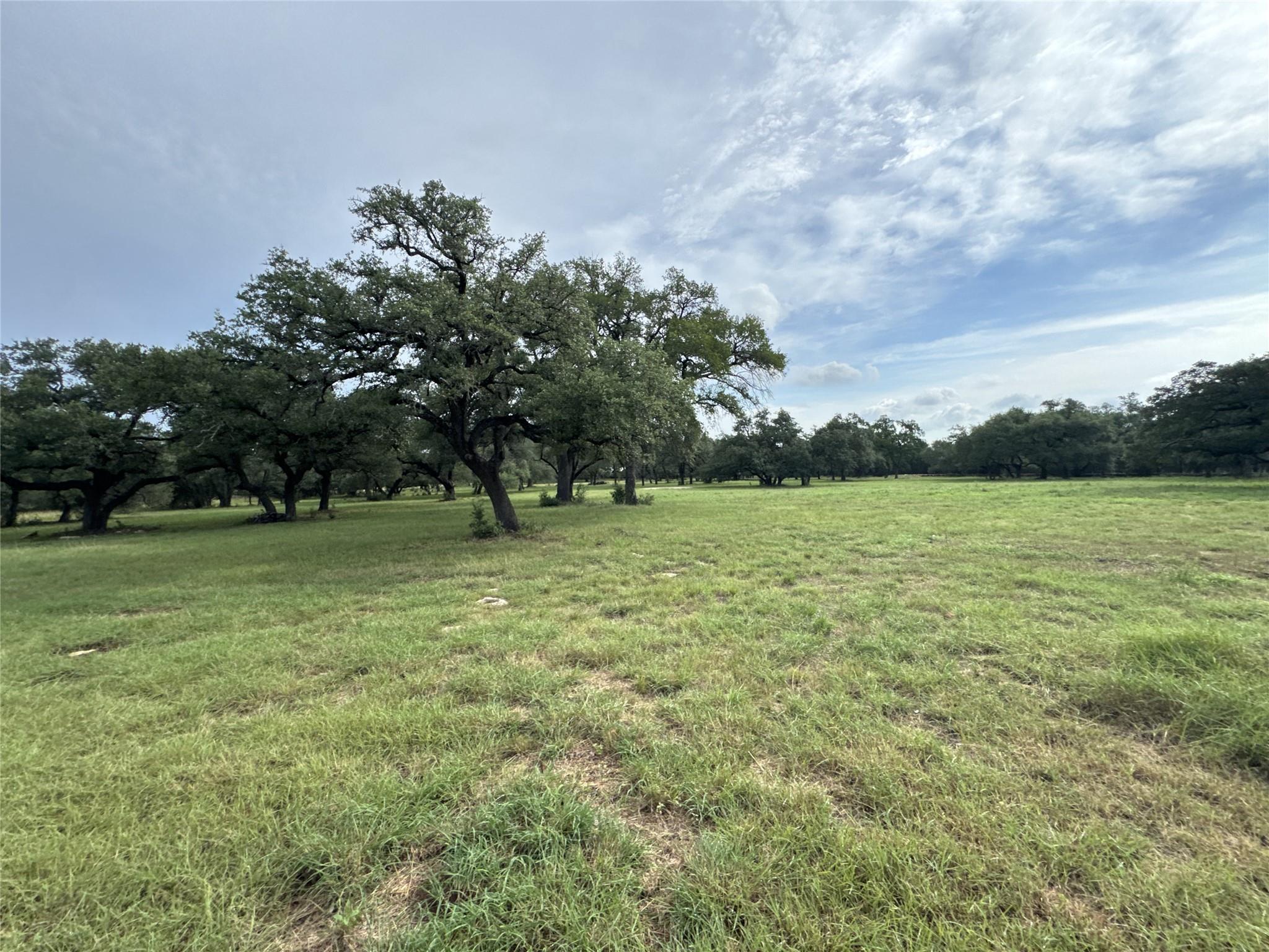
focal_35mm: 14
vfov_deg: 85.7
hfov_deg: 102.1
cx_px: 634
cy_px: 476
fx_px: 513
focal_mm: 2.22
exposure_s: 1/687
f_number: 2.2
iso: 50
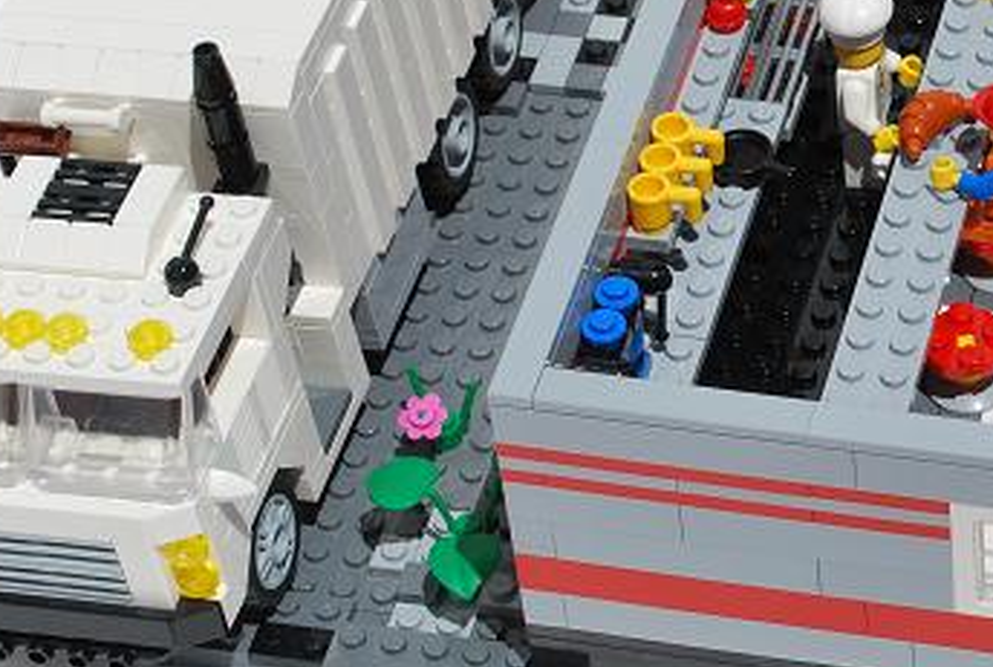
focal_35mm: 135
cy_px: 36
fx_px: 3732
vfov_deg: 10.1
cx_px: 983
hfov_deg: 14.9
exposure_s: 1/500
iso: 100
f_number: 11
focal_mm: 40
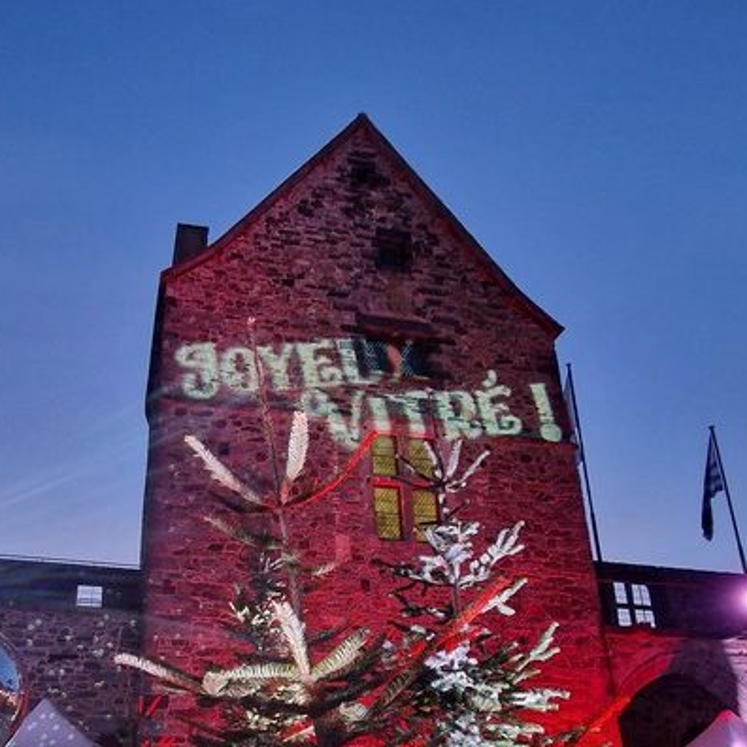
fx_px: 708
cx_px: 241
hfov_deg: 54.4
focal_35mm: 29
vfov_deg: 53.6
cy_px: 543
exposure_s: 1/33
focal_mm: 2.2
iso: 500
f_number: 2.2
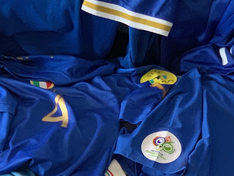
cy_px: 176
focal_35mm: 179
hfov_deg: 11.0
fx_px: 1210
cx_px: 181
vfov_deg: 8.2
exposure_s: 1/30
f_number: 2.4
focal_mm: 6
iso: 640
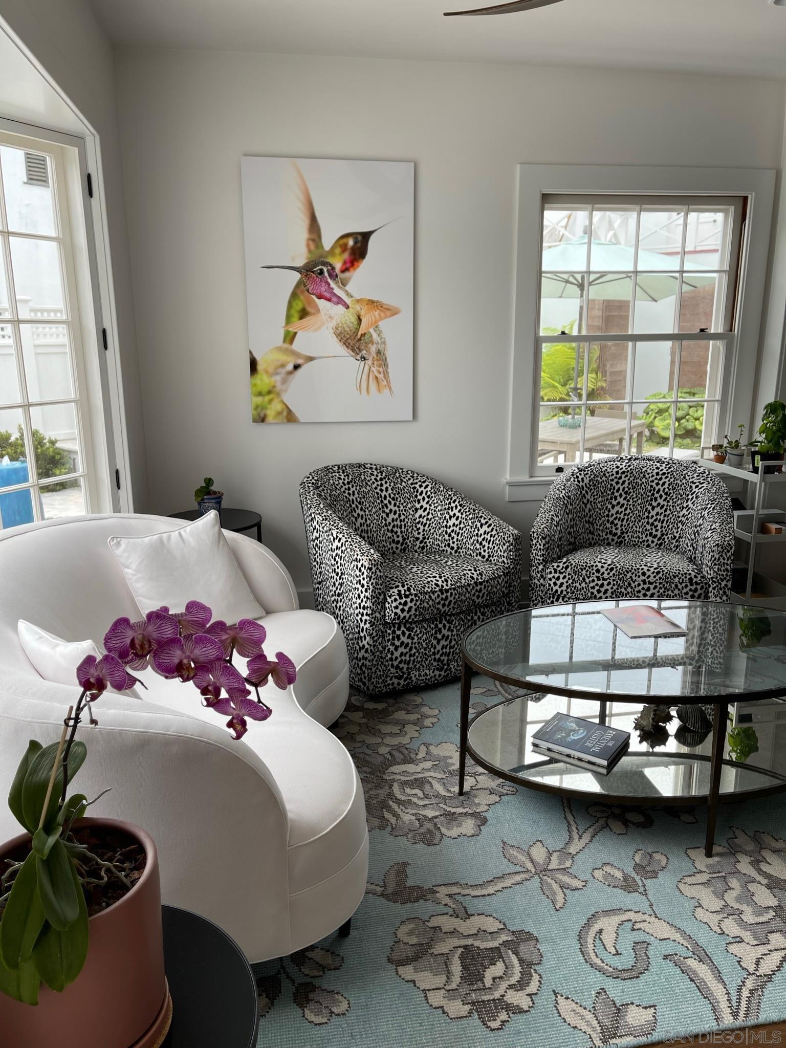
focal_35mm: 26
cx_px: 393
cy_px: 524
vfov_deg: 67.3
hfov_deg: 53.1
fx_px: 787
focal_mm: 5.1
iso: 32
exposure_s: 1/232
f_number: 1.6
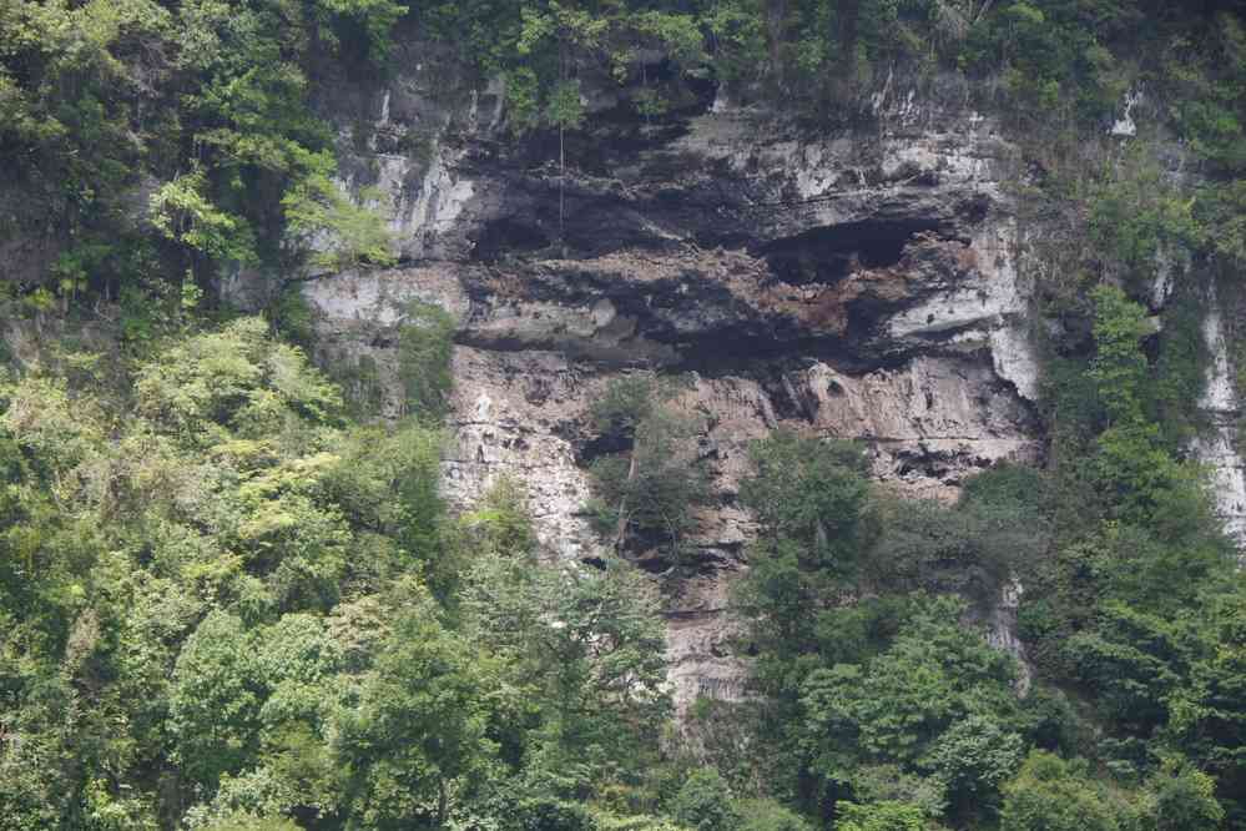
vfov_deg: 15.7
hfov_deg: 23.4
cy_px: 416
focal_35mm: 87
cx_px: 623
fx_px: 3011
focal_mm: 57.5
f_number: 8
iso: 400
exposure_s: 1/100
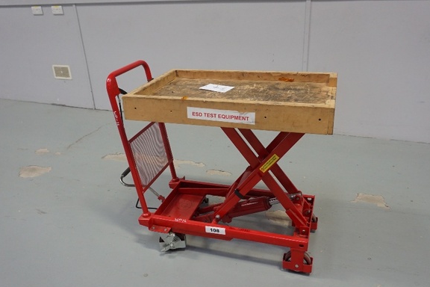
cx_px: 220
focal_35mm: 30
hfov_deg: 61.9
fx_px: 358
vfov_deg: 43.6
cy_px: 152
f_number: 4
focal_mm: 16
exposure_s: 1/160
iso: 1250
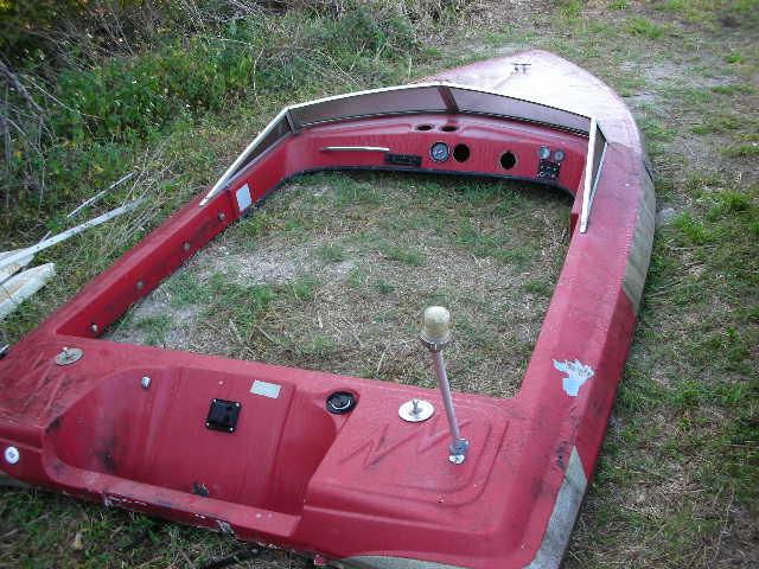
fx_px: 767
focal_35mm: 35
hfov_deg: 52.6
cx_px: 380
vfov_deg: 40.7
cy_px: 284
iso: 50
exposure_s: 1/41.2
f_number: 3
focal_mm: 5.8
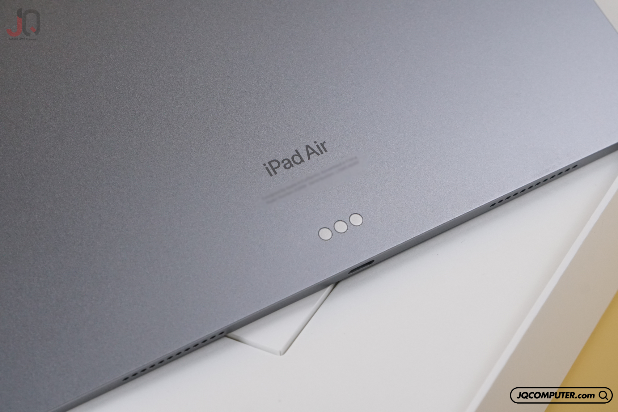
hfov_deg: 19.5
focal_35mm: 105
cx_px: 309
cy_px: 206
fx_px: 1802
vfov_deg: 13.0
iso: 2000
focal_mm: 70
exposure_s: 1/100
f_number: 8
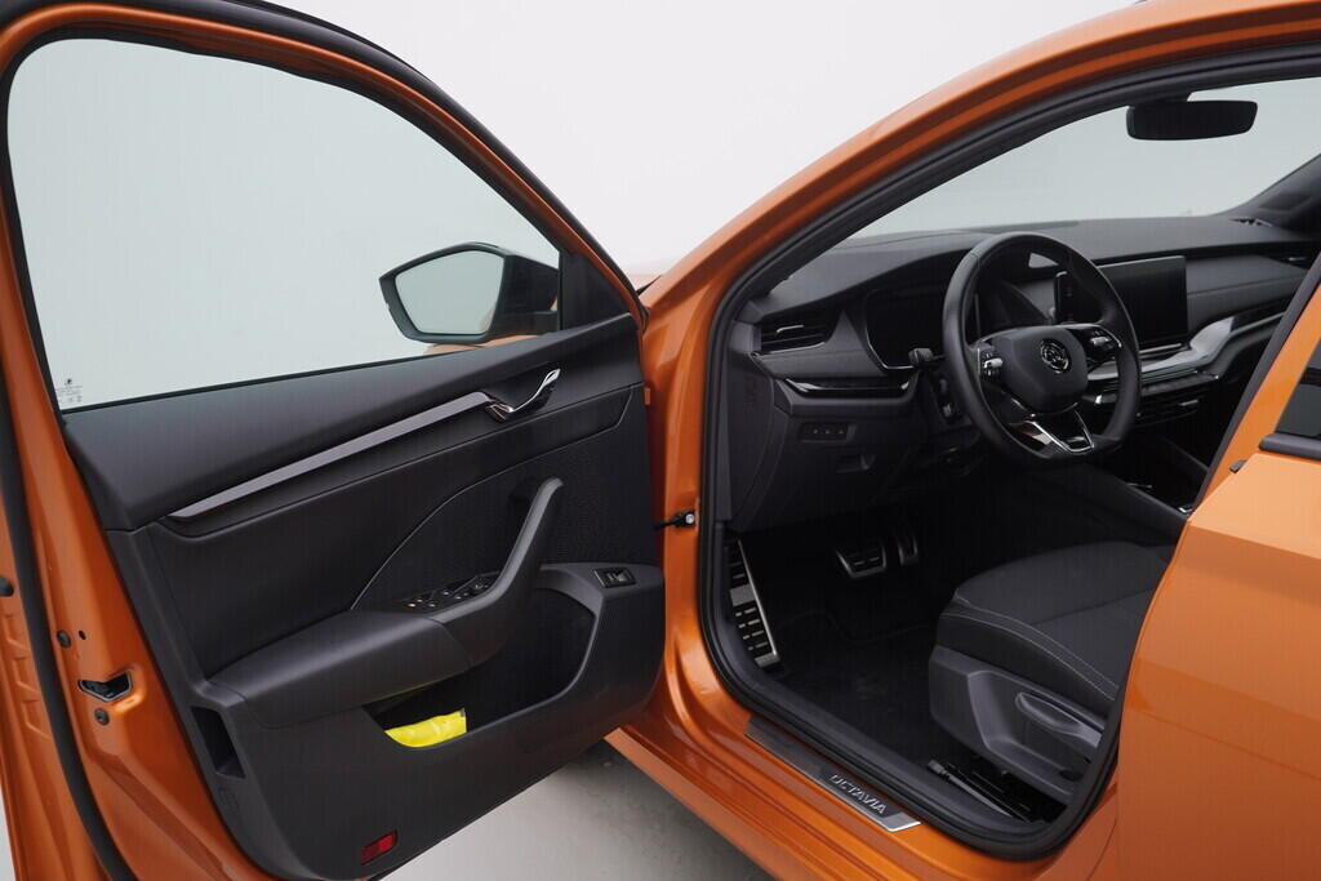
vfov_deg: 36.9
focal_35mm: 36
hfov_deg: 53.1
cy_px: 440
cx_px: 660
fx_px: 1321
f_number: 4
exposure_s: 1/80
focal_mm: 24
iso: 125
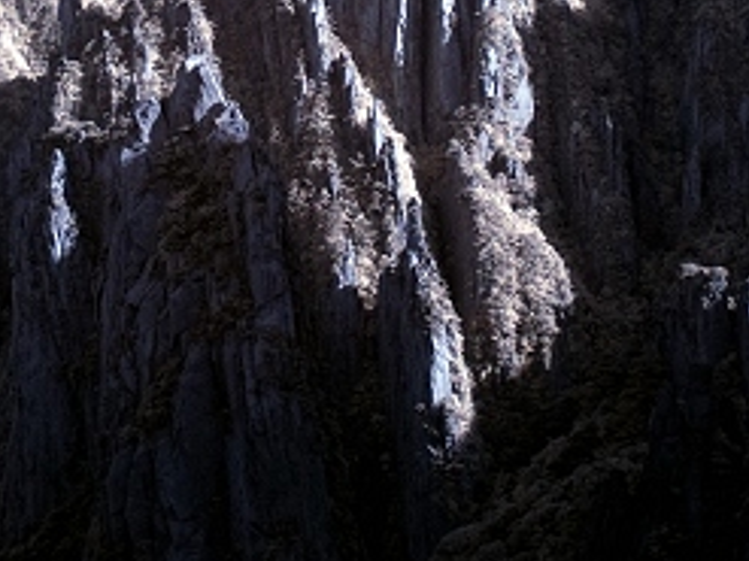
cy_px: -67
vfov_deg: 17.0
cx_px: 252
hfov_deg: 23.2
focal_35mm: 84
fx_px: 1817
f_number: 10
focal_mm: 18
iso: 320
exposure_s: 1/250
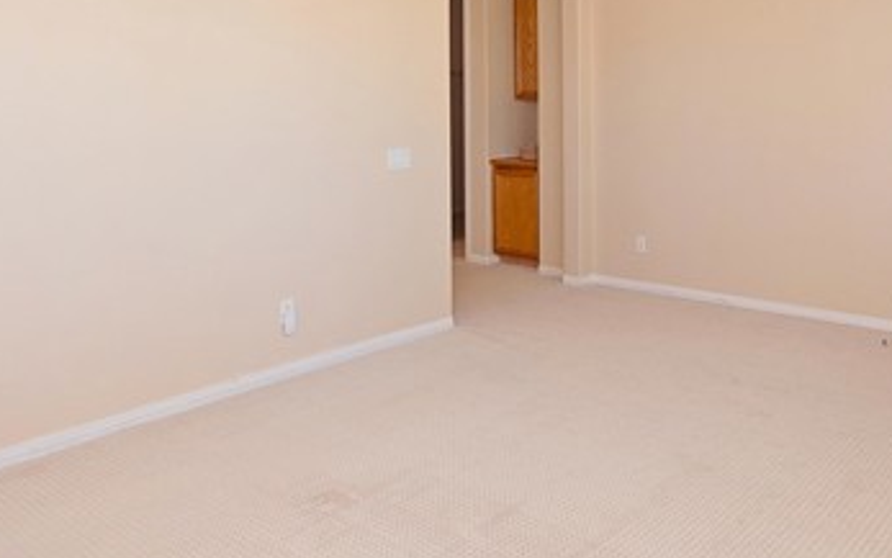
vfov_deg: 37.4
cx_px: 558
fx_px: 778
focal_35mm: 32
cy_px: 78
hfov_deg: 58.9
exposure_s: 1/125
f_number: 4
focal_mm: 11.5
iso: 200
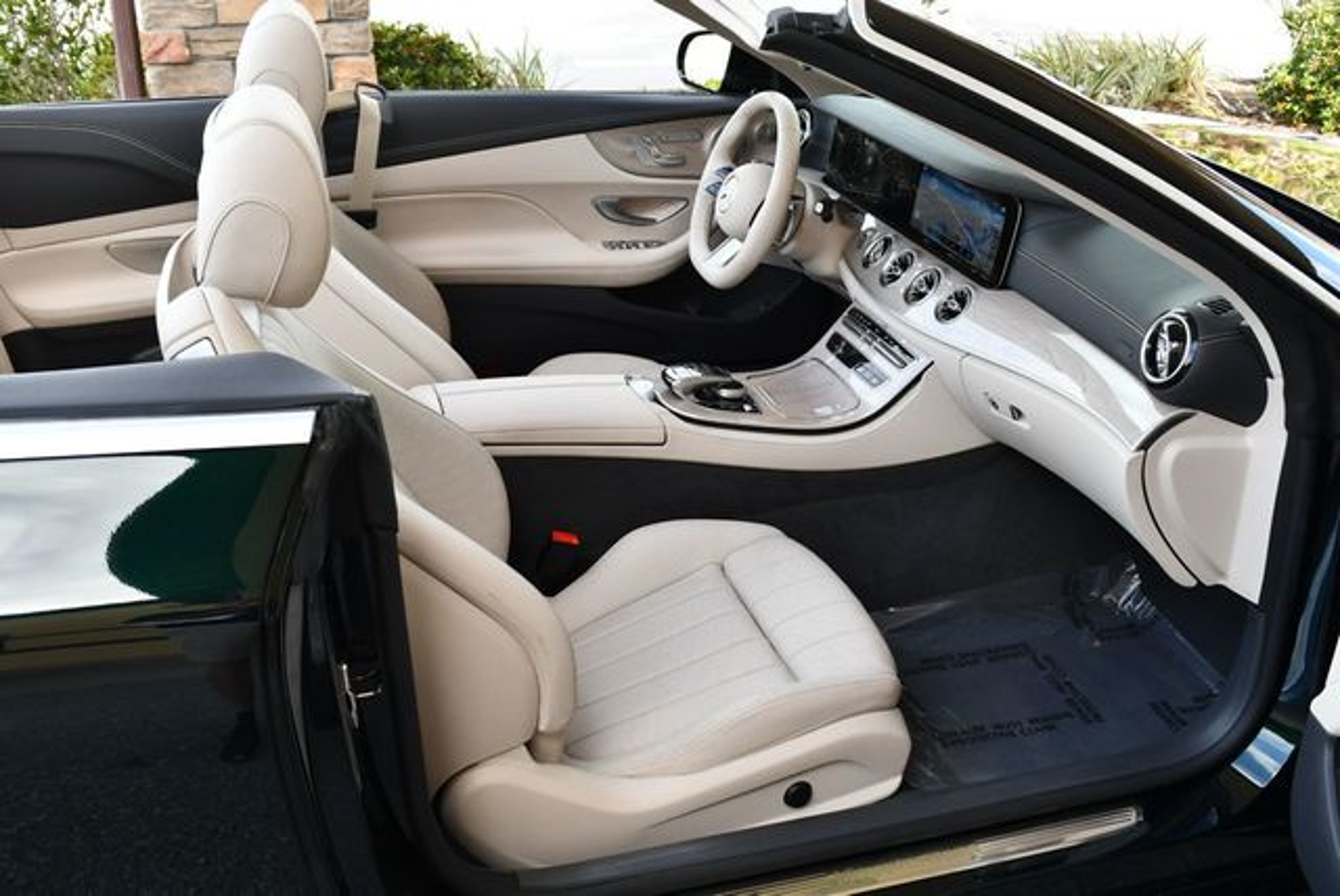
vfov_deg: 36.9
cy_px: 448
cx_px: 670
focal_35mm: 36
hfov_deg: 53.1
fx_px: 1341
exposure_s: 1/250
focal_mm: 18
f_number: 5
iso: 400
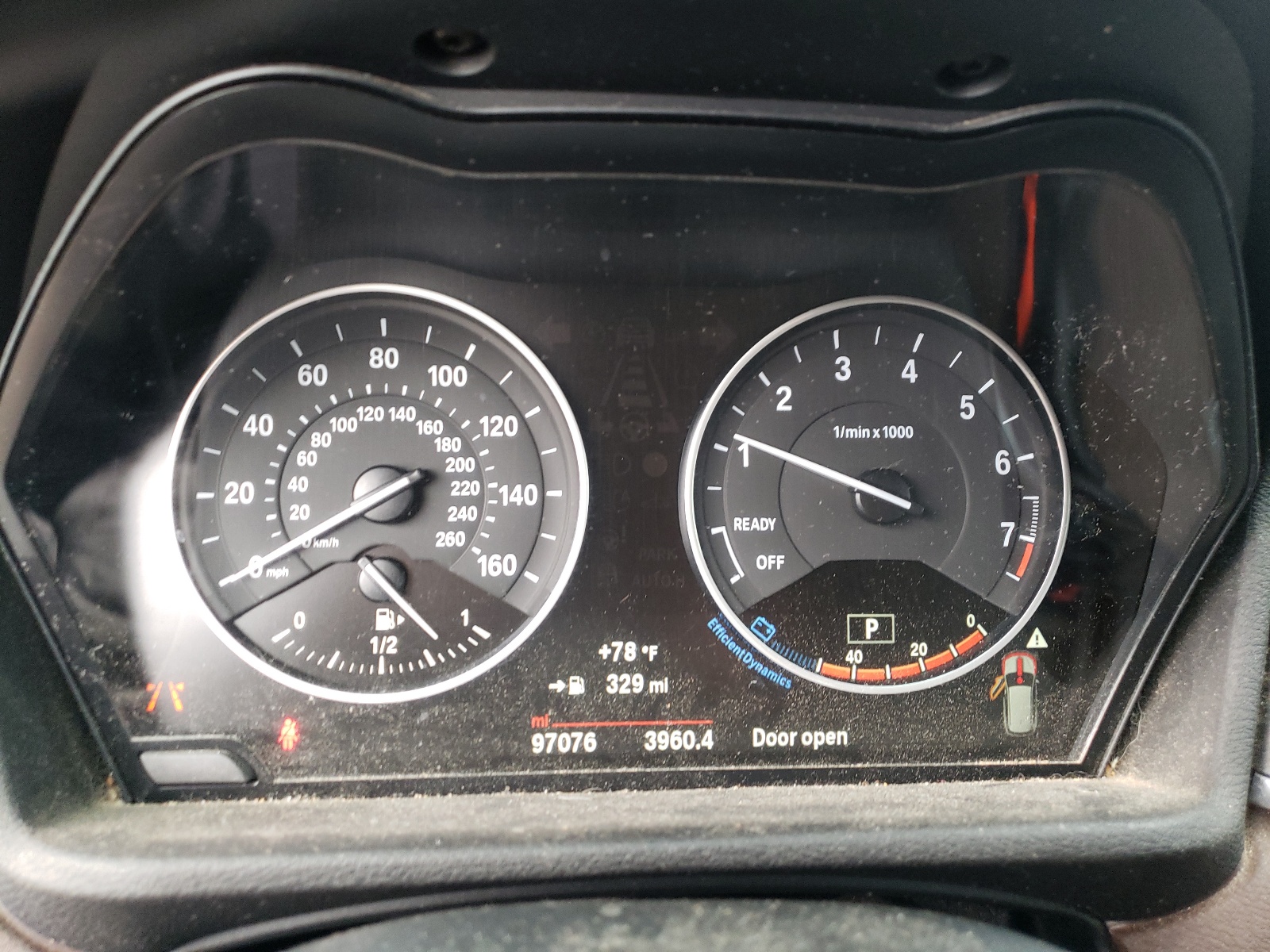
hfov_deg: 67.3
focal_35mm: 26
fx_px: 954
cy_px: 476
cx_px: 635
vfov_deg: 53.1
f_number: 1.5
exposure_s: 1/50
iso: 148
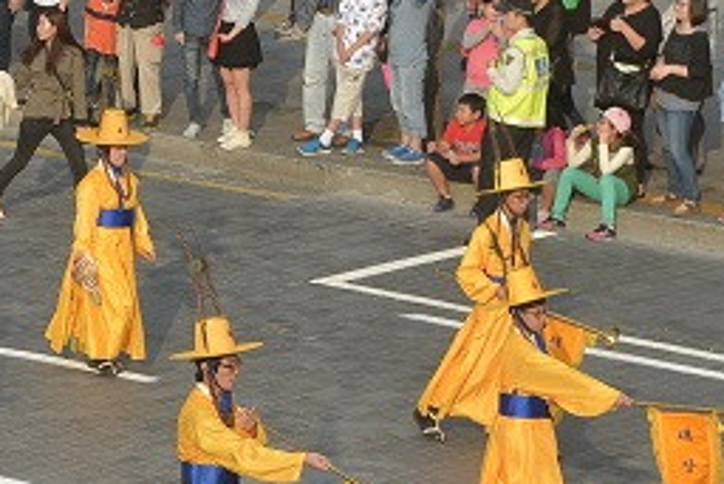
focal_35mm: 273
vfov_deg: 5.0
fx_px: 5493
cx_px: -650
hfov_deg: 7.3
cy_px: 67
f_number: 8
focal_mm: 70
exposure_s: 1/640
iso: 200
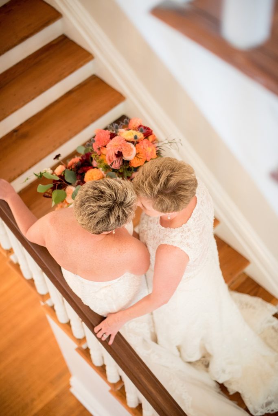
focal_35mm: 50
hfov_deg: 27.0
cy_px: 208
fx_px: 579
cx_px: 139
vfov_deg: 39.6
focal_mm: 50
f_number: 1.6
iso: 1600
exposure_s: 1/160
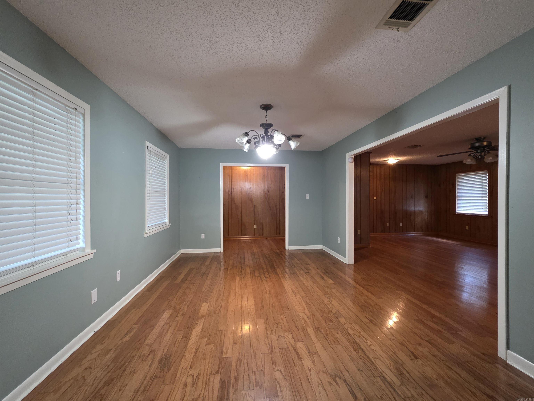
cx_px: 267
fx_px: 201
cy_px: 200
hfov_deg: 106.2
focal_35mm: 13
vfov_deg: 89.9
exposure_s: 1/60
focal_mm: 2.2
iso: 640
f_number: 1.9
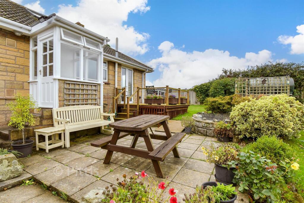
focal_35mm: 18
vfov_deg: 67.4
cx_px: 152
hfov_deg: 90.0
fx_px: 152
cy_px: 102
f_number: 8
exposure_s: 1/125
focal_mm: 12
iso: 160
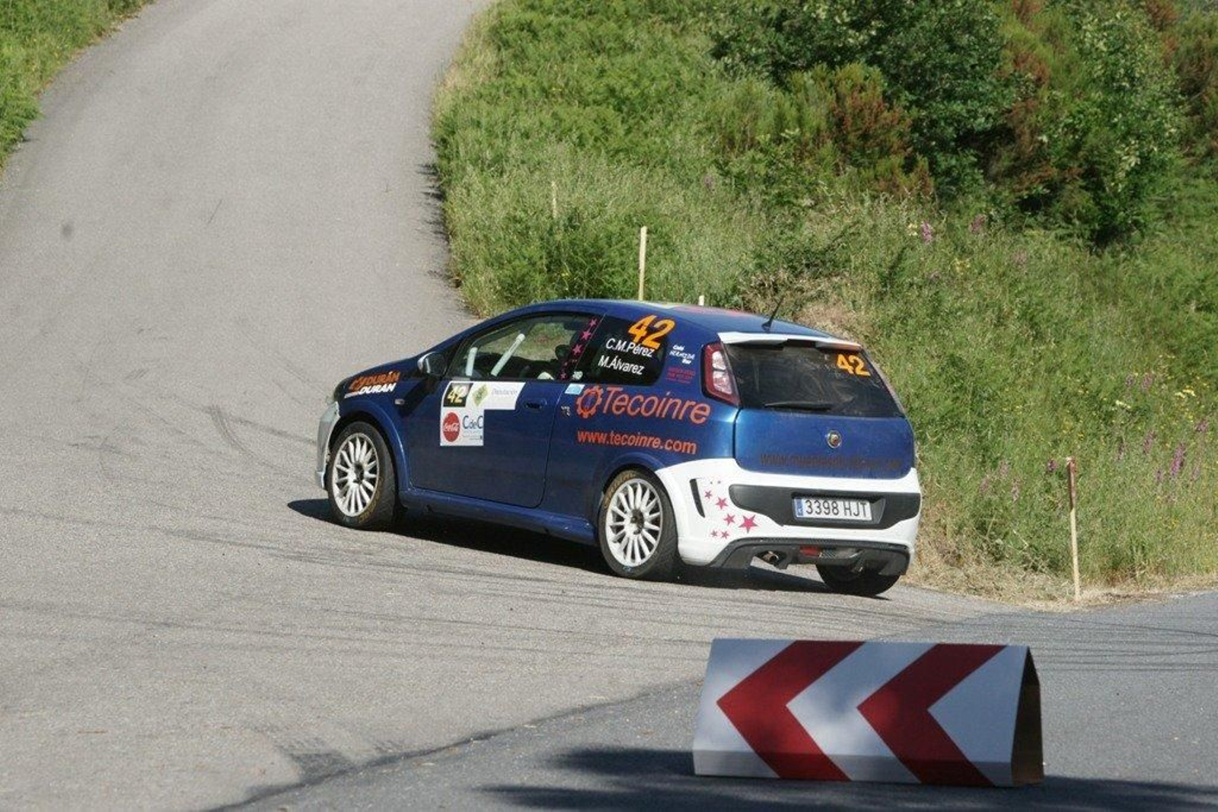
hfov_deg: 10.3
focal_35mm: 200
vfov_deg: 6.9
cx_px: 609
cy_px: 406
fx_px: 6767
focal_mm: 200
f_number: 9
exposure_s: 1/1600
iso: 800
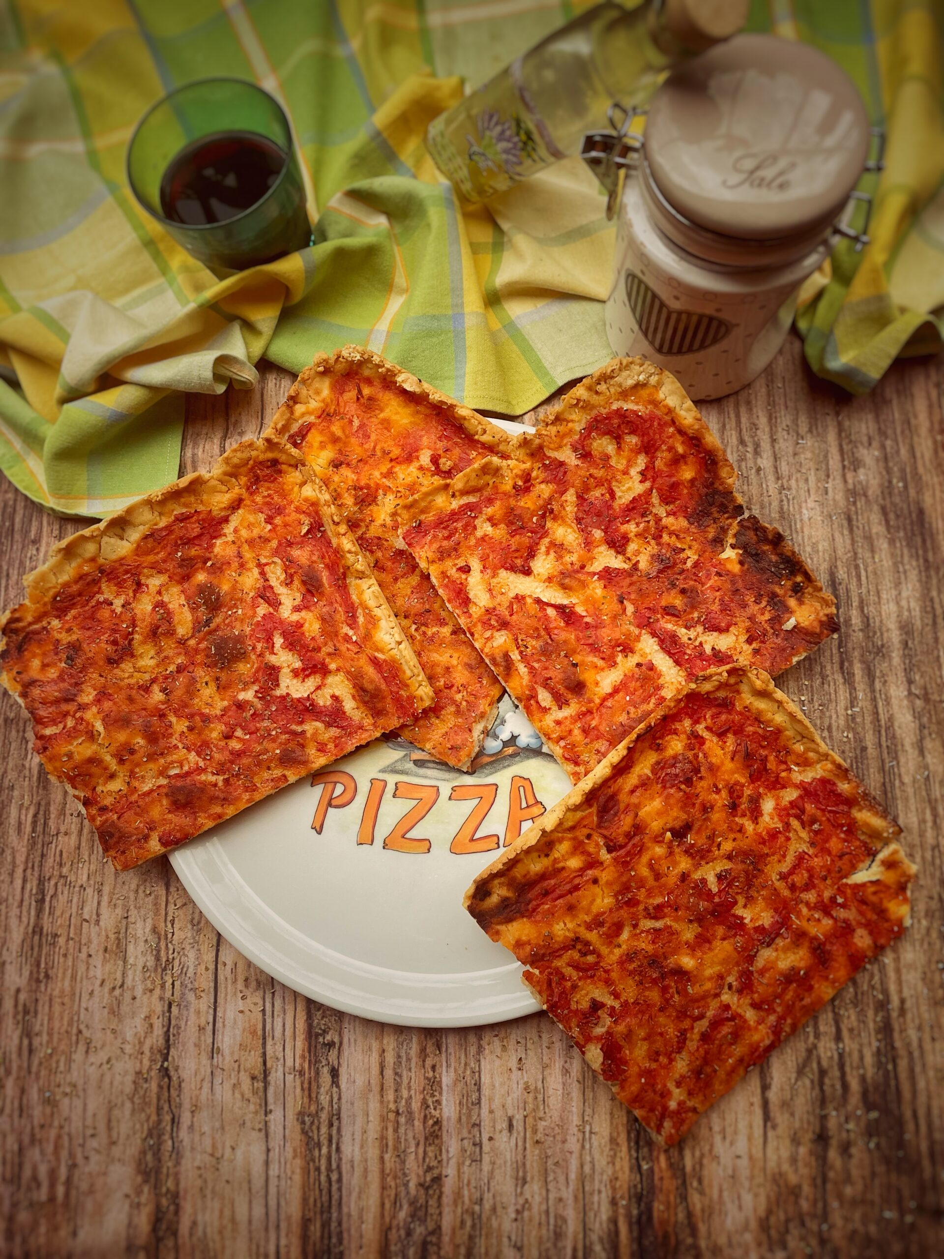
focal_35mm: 26
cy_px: 630
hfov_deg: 53.1
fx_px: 945
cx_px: 472
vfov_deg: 67.3
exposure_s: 1/121
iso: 125
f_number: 1.6
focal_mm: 4.2
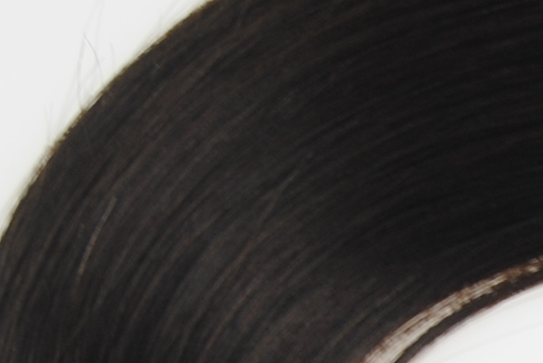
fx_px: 5963
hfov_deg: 5.2
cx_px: 890
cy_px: 479
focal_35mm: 395
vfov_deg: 3.5
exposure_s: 1/40
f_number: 5.6
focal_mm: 45
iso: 110
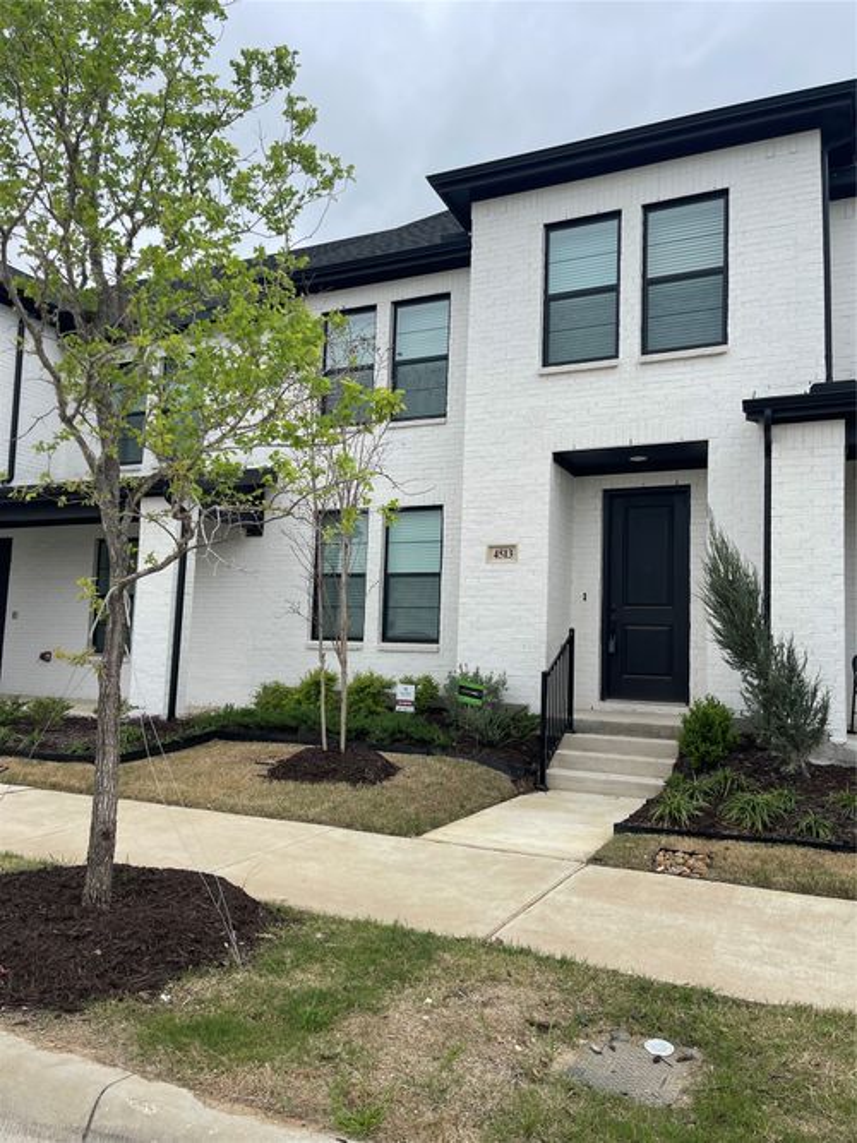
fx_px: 826
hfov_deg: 54.9
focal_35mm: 25
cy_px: 572
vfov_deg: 69.4
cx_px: 428
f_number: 1.6
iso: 32
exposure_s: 1/1200
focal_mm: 5.1
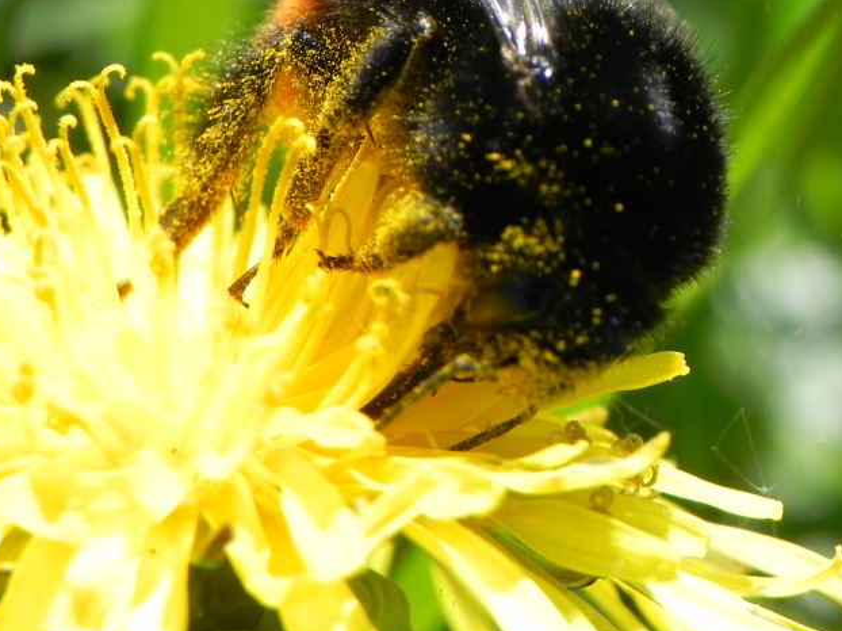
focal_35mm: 173
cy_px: 148
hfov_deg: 11.4
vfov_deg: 8.6
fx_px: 4206
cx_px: 589
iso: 160
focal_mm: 18.8
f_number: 4.5
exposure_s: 1/634
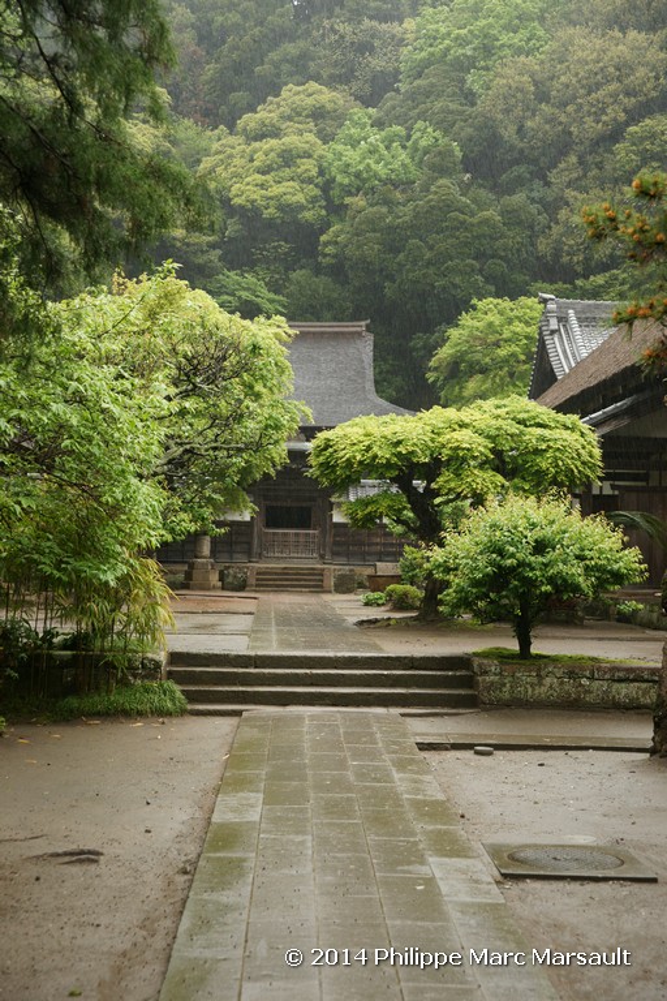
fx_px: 1389
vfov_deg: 39.6
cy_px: 500
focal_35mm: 50
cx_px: 334
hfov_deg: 27.0
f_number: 4.5
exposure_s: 1/60
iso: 400
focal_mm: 50
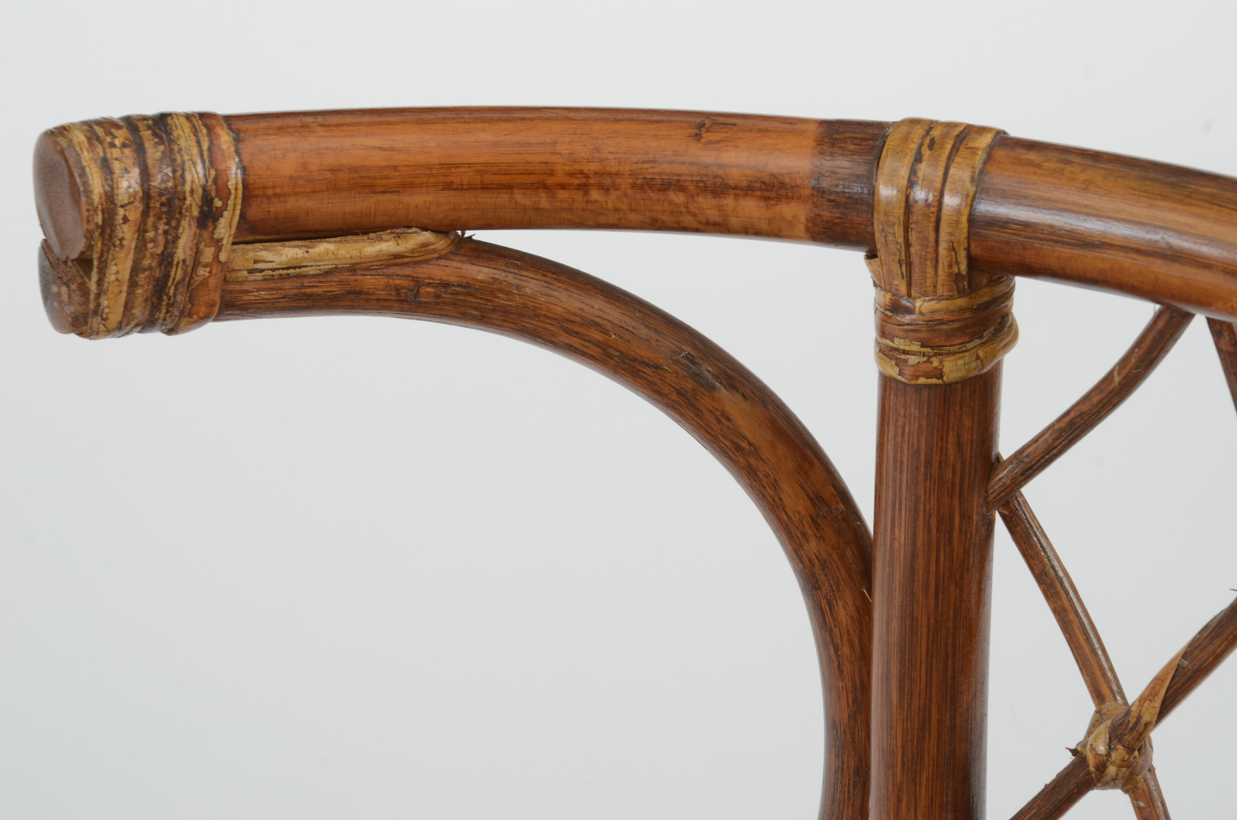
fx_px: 4629
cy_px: 410
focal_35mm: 135
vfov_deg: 10.1
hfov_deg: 15.2
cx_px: 618
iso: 200
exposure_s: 1/125
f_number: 11
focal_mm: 90
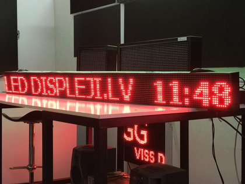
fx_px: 403
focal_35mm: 57
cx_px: 122
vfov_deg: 25.7
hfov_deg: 33.8
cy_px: 92
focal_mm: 6.6
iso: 200
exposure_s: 1/57
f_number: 2.8
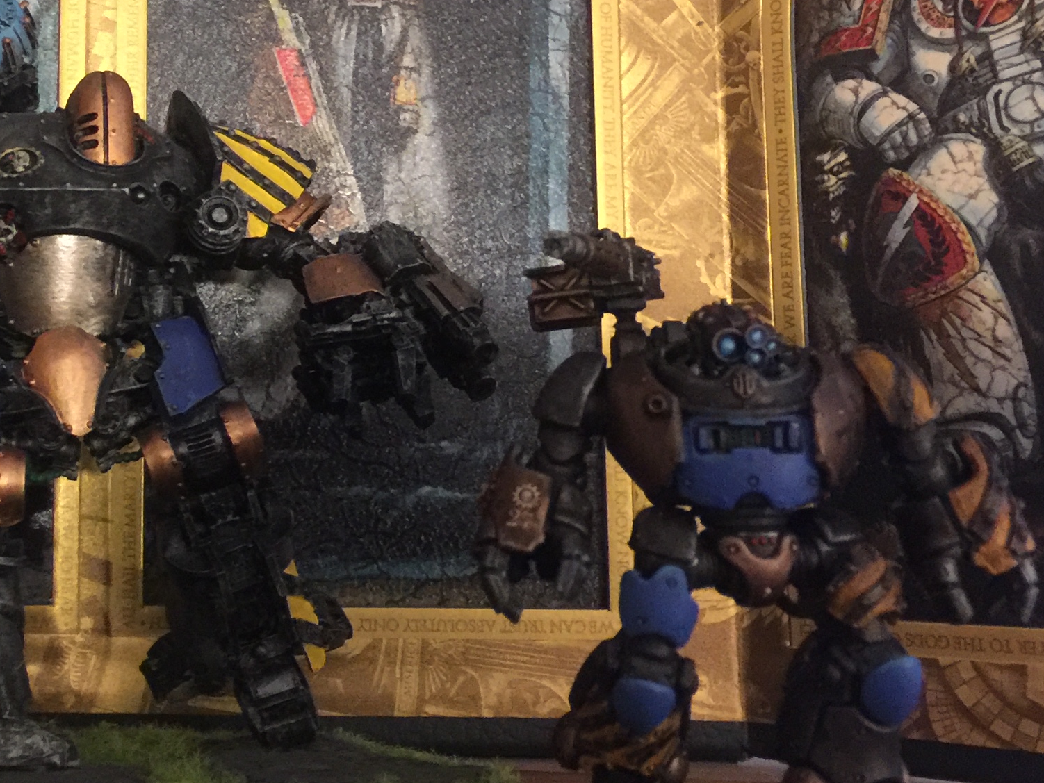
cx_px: 67
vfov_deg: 23.0
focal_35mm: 63
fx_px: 1900
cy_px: 174
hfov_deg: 29.2
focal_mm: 4.15
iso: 160
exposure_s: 1/8
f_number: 2.2
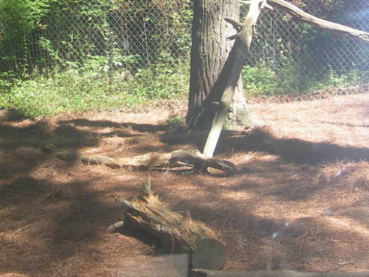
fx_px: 895
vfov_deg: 17.5
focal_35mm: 84
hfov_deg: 22.7
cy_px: 66
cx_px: 41
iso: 50
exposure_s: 1/132
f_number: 2.8
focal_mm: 7.8
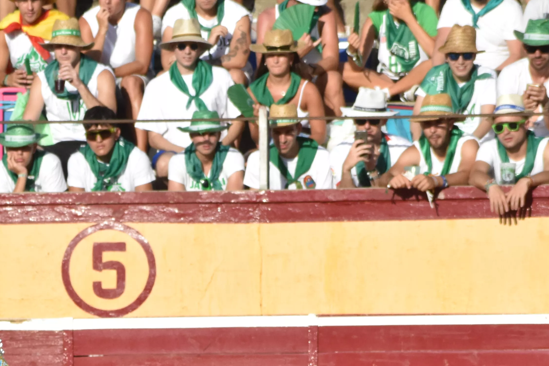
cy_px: 457
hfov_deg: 3.8
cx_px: -73
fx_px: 8255
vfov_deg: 2.5
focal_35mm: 541
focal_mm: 135
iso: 800
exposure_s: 1/3200
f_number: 7.1
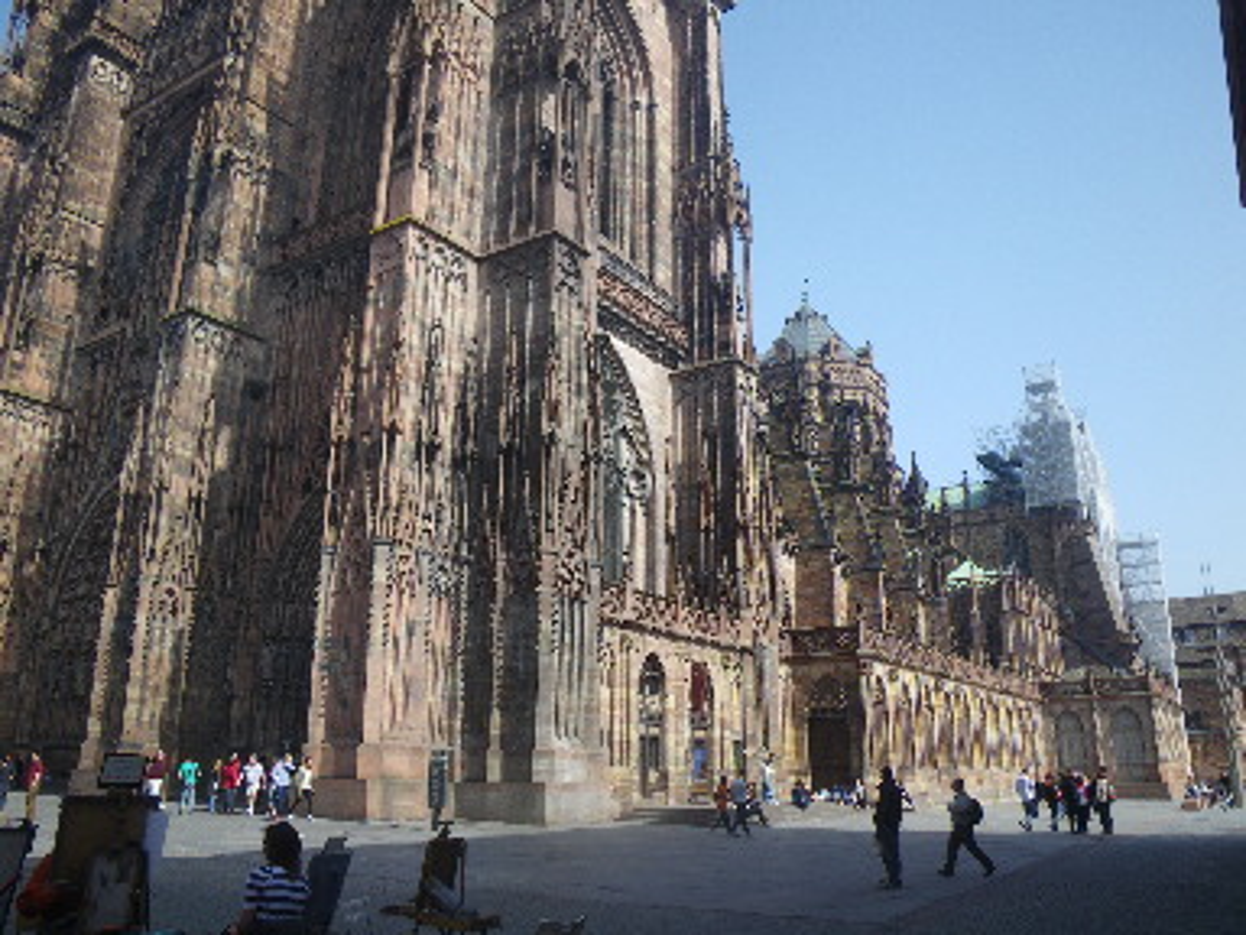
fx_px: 1008
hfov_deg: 63.4
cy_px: 468
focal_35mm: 28
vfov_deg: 49.7
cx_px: 623
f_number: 4.2
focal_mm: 5
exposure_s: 1/200
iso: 50
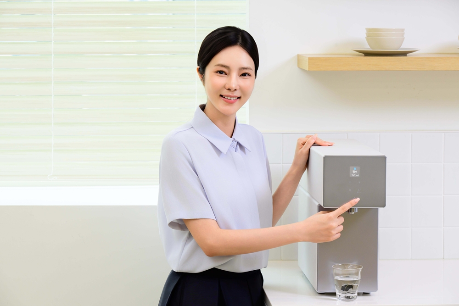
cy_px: 153
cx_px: 230
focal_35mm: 101
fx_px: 1288
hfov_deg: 20.2
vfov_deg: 13.6
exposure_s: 1/125
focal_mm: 101
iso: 800
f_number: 9.5
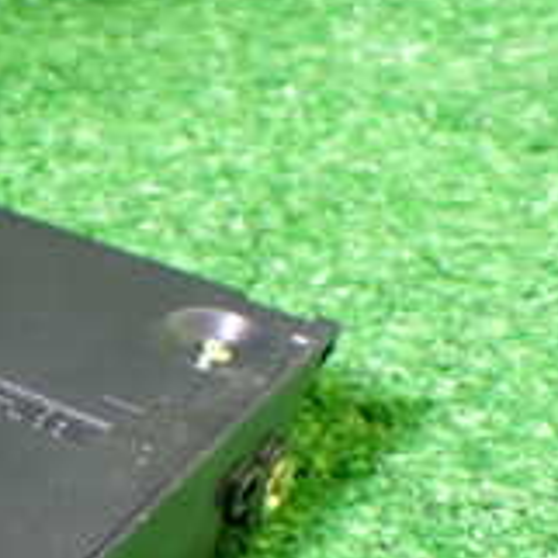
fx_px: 1806
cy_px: 537
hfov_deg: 15.7
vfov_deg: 17.2
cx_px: -354
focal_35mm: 99
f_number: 2.3
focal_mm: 5.4
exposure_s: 1/125
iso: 500
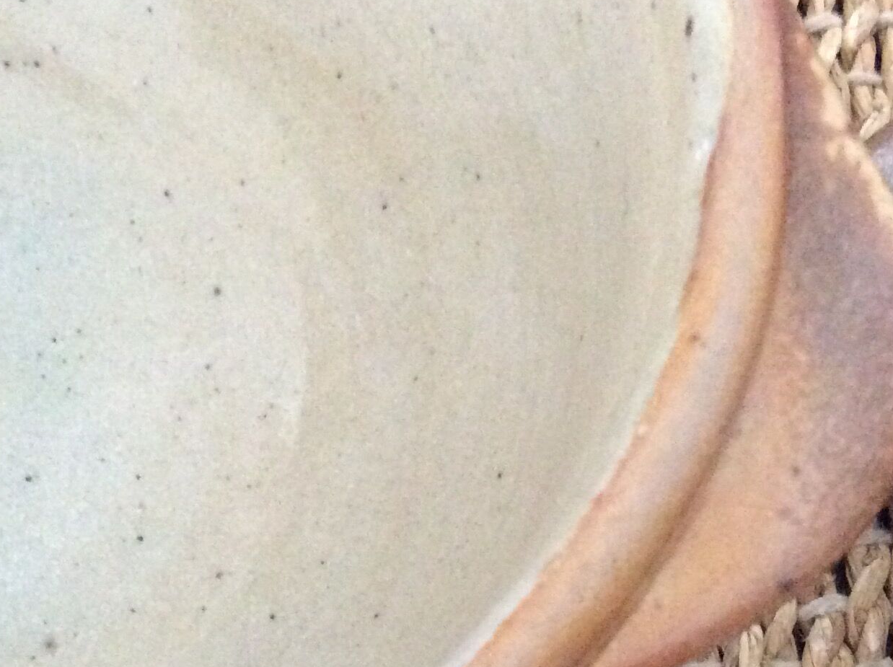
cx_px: 375
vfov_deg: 21.2
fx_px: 1726
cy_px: 645
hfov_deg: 29.0
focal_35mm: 67
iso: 500
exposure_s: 1/17
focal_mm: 3.3
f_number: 2.4
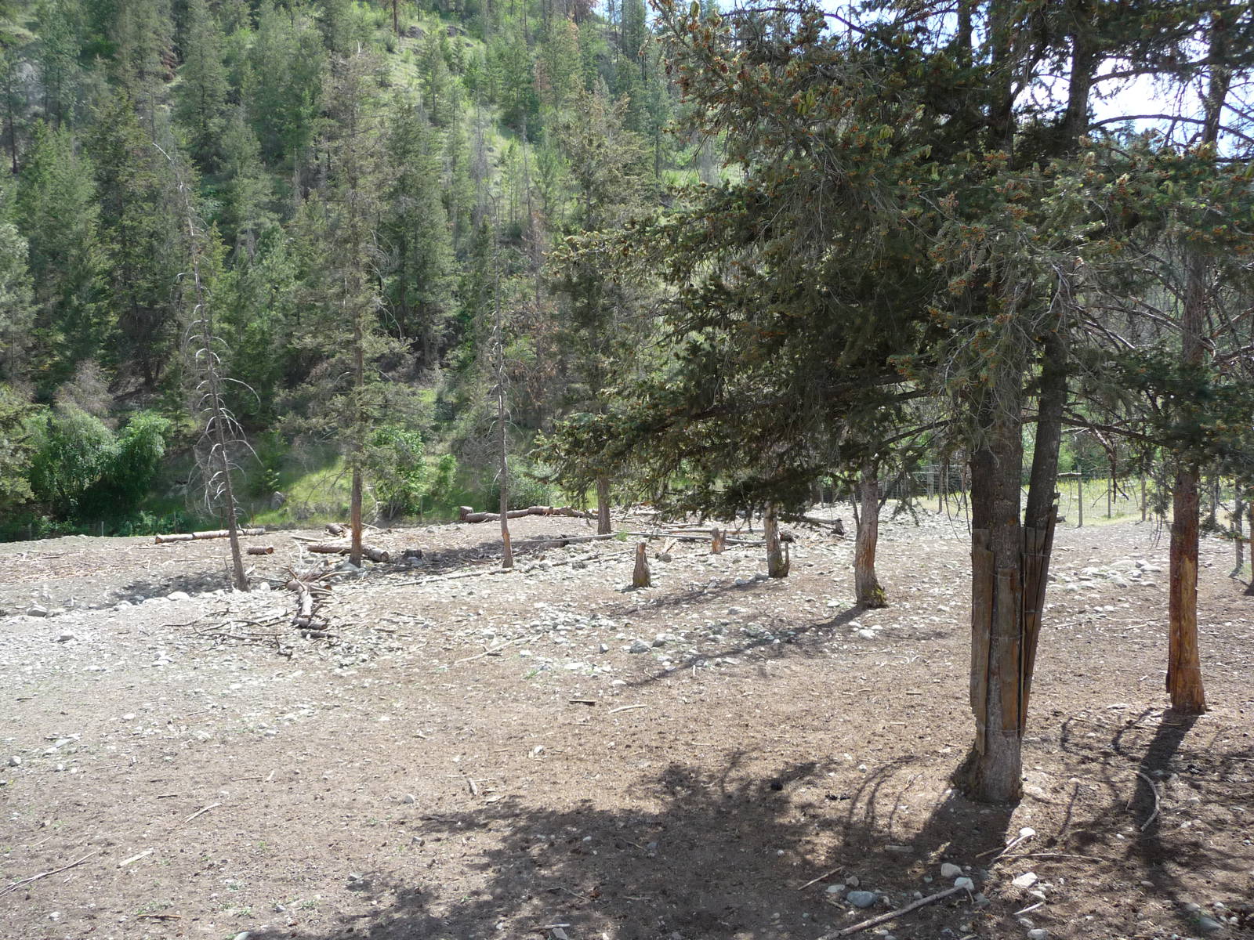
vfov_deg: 49.7
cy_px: 470
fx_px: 1014
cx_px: 627
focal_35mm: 28
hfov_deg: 63.4
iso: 160
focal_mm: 4.7
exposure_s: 1/500
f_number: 3.3
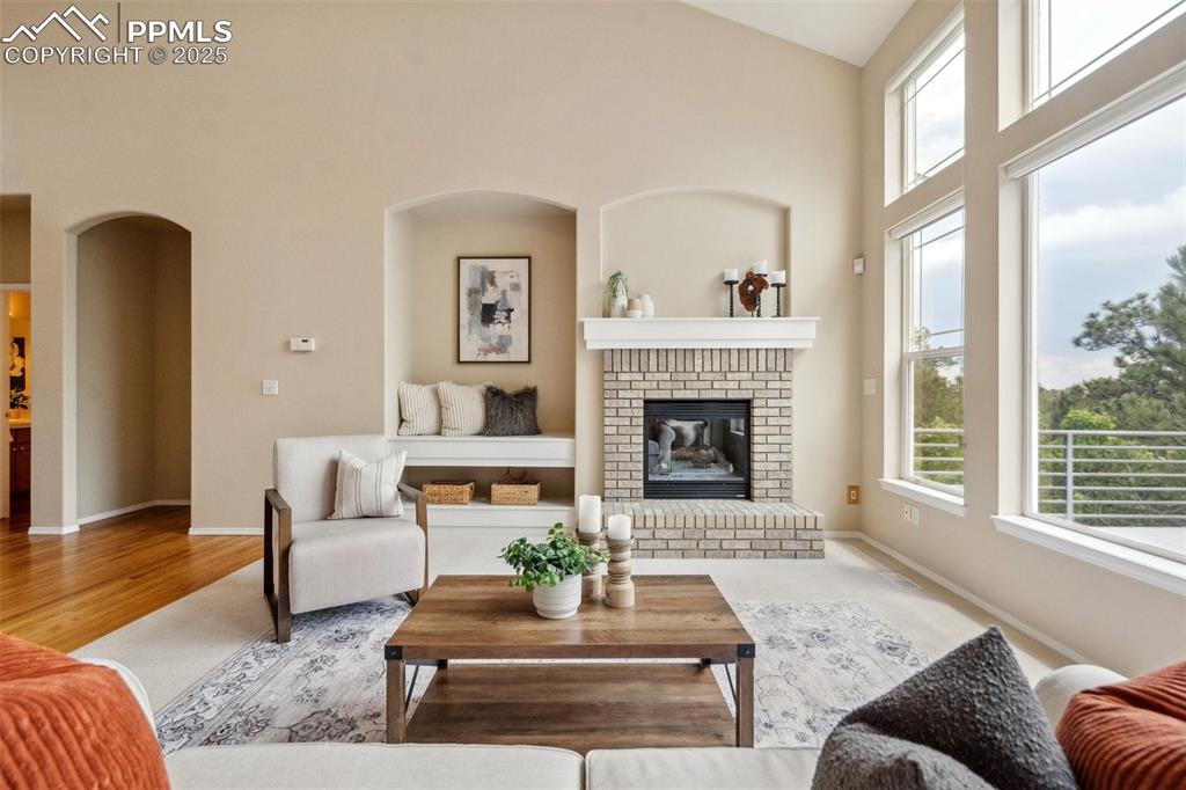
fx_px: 527
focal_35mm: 16
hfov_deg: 96.8
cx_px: 593
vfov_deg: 73.7
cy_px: 395
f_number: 6.3
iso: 2500
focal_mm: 16
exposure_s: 1/800
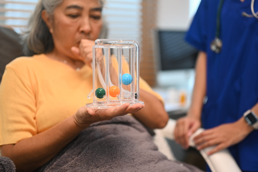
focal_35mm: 50
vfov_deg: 27.0
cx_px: 129
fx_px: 358
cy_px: 86
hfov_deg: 39.6
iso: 500
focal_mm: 50
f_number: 1.8
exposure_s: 1/250
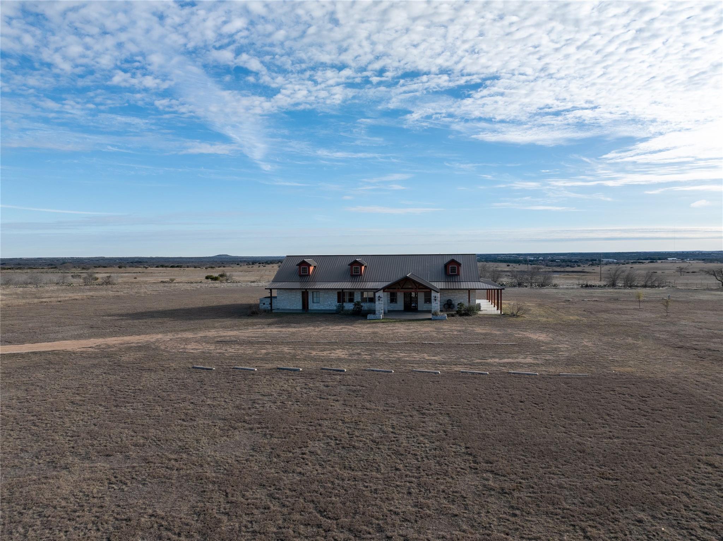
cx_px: 362
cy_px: 270
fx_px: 501
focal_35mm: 24
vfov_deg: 56.8
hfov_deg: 71.6
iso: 190
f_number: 2.8
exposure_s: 1/2500
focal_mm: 12.29
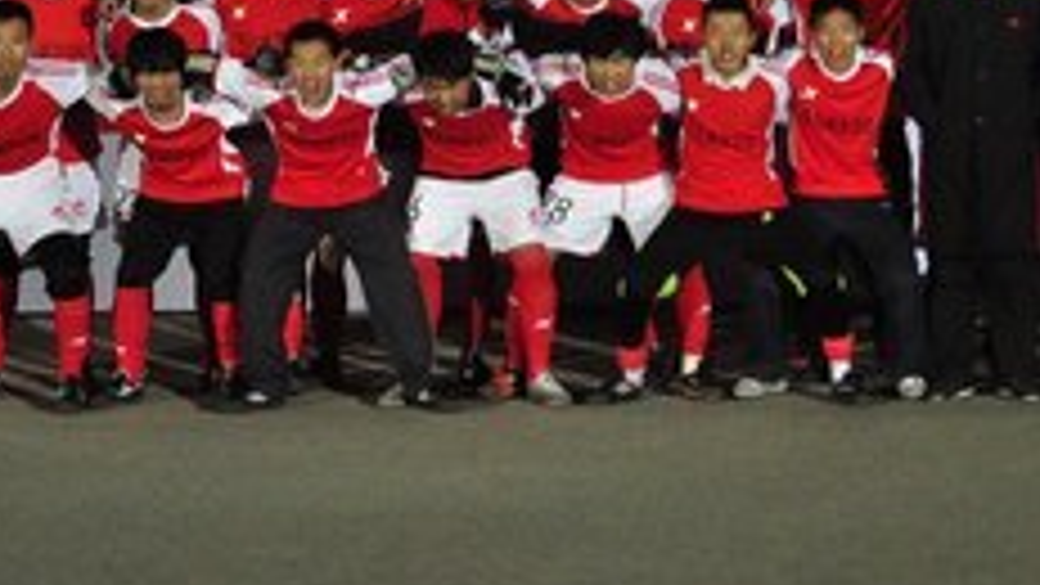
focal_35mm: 102
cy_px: -36
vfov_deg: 11.7
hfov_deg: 20.8
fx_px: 2813
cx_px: 738
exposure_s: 1/160
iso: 2500
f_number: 4.2
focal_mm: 30
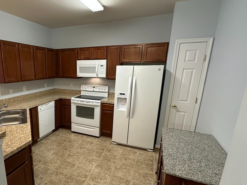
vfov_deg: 60.7
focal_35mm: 22
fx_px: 157
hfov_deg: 73.6
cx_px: 78
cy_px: 108
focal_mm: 2.22
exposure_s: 1/60
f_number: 2.2
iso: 250
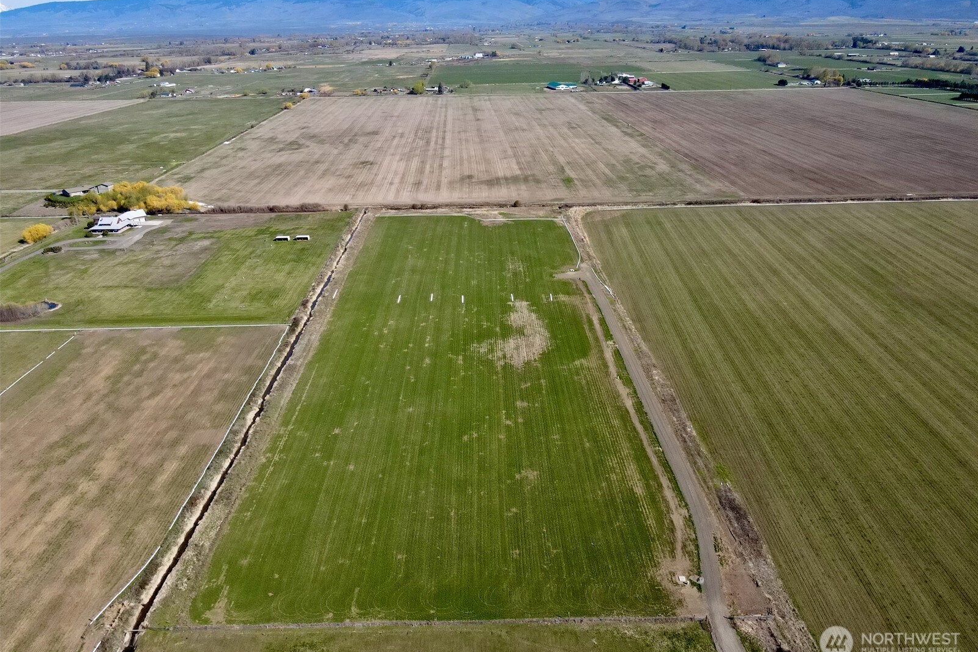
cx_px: 489
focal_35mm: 25
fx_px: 679
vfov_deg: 51.2
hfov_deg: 71.5
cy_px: 300
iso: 400
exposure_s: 1/2500
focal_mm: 4.5
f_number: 2.8
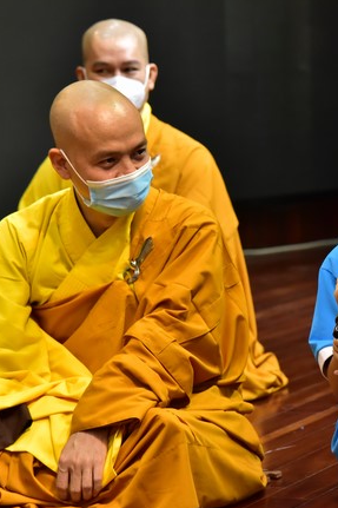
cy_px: 253
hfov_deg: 9.1
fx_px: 2128
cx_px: 245
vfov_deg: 13.6
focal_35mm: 151
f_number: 5
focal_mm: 100
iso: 3200
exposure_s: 1/125
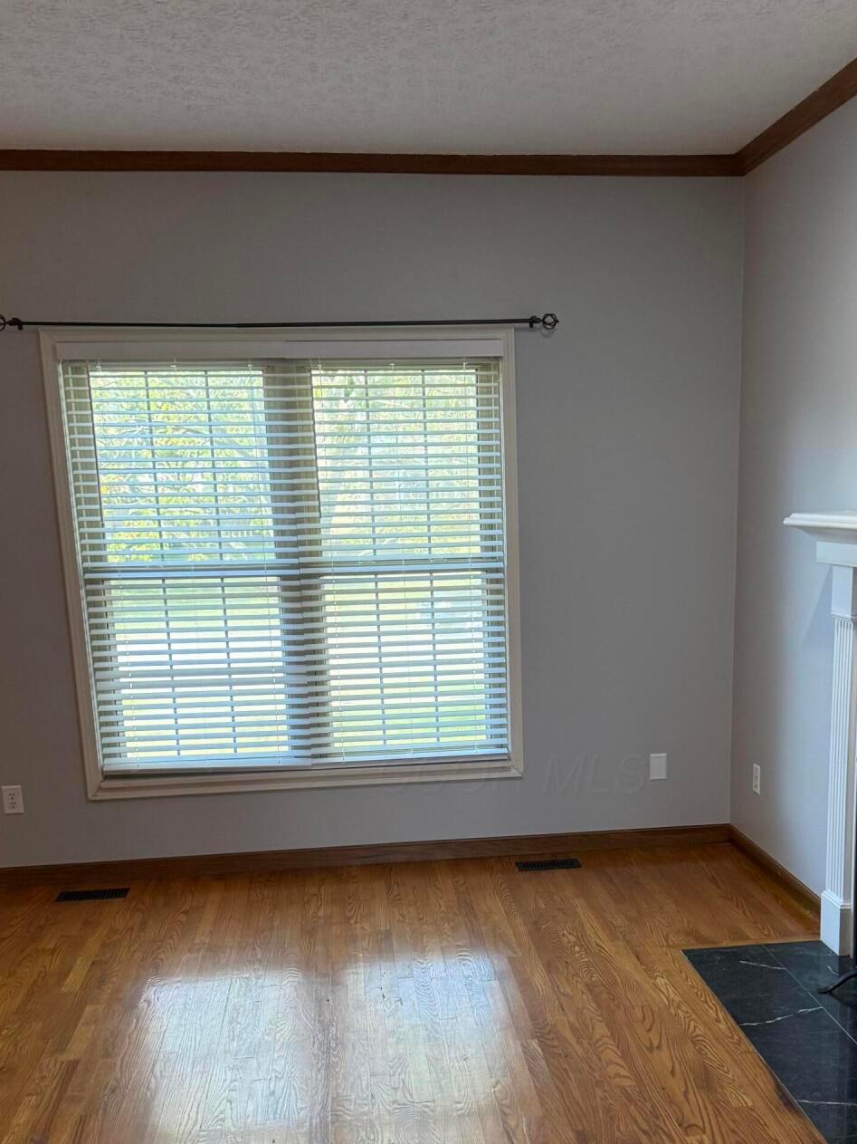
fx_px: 1255
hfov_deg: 37.6
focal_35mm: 38
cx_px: 512
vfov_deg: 48.1
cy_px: 774
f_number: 1.78
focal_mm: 6.76
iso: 250
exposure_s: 1/120
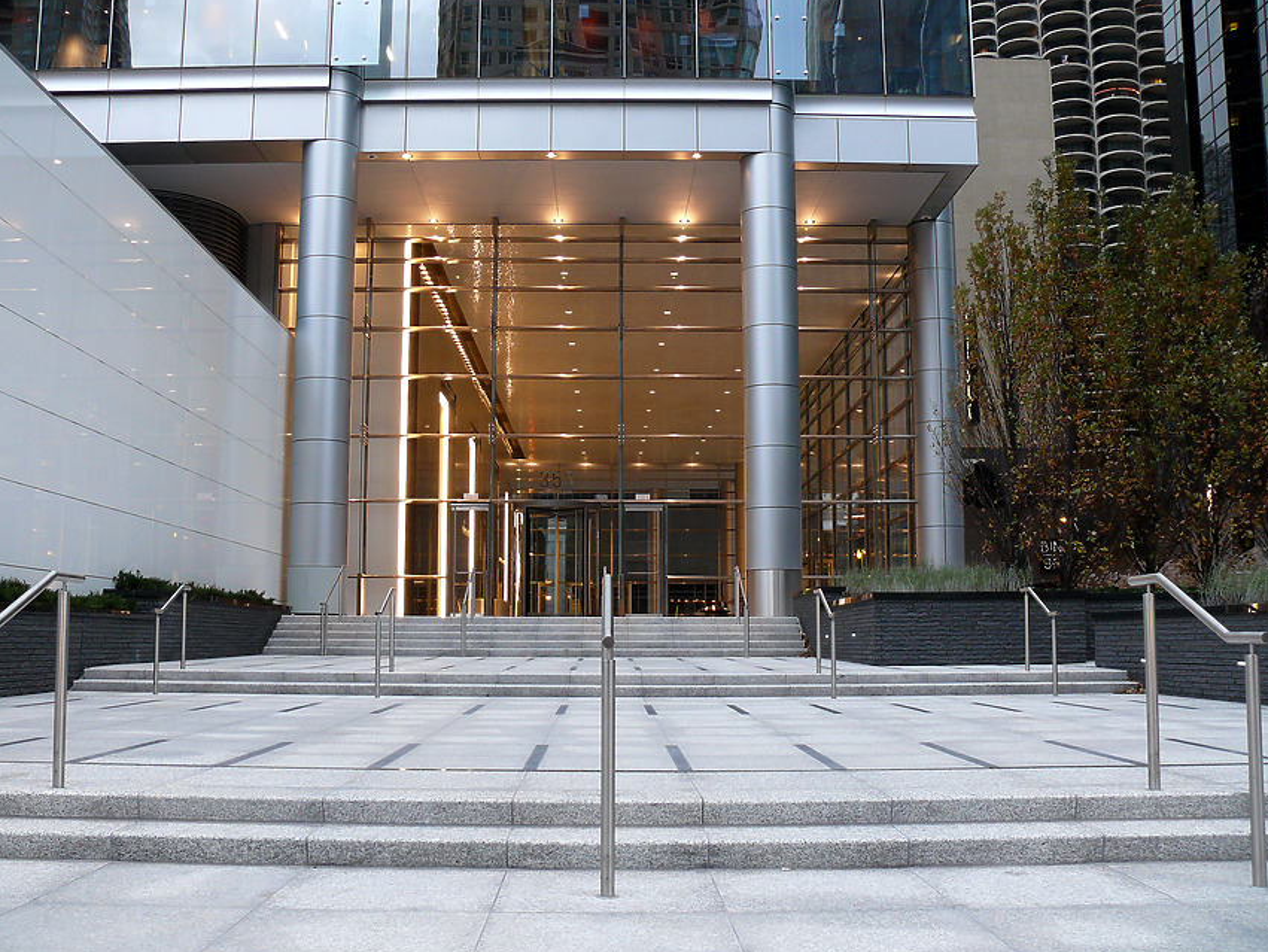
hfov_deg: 50.1
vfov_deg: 38.7
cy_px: 495
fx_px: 1356
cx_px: 611
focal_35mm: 37
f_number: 2.8
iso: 160
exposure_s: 1/30
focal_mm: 7.4
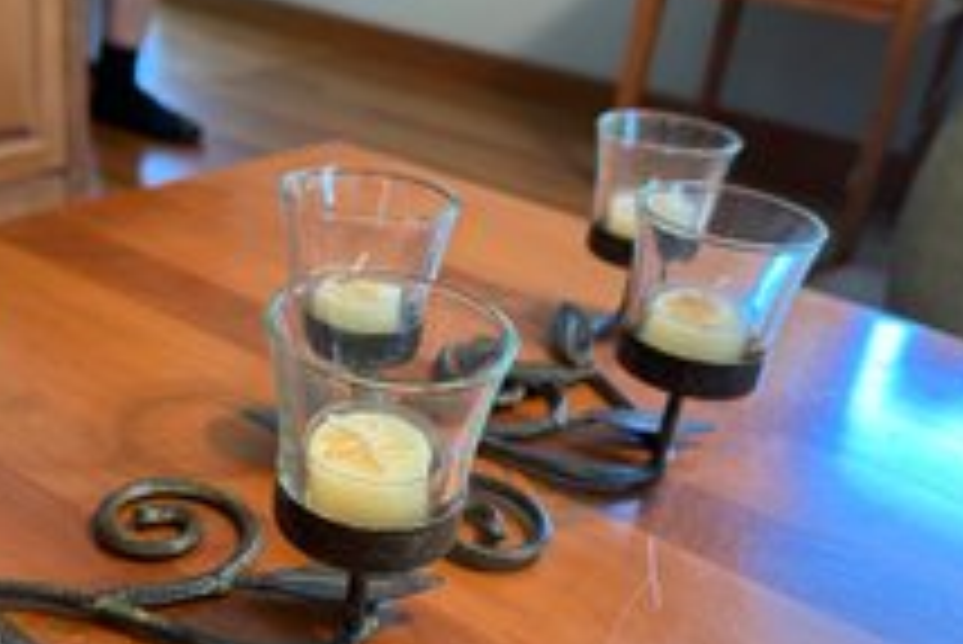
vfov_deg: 33.3
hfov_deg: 48.0
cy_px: 399
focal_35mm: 40
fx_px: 1071
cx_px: 358
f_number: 1.78
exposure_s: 1/60
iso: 640
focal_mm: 6.86
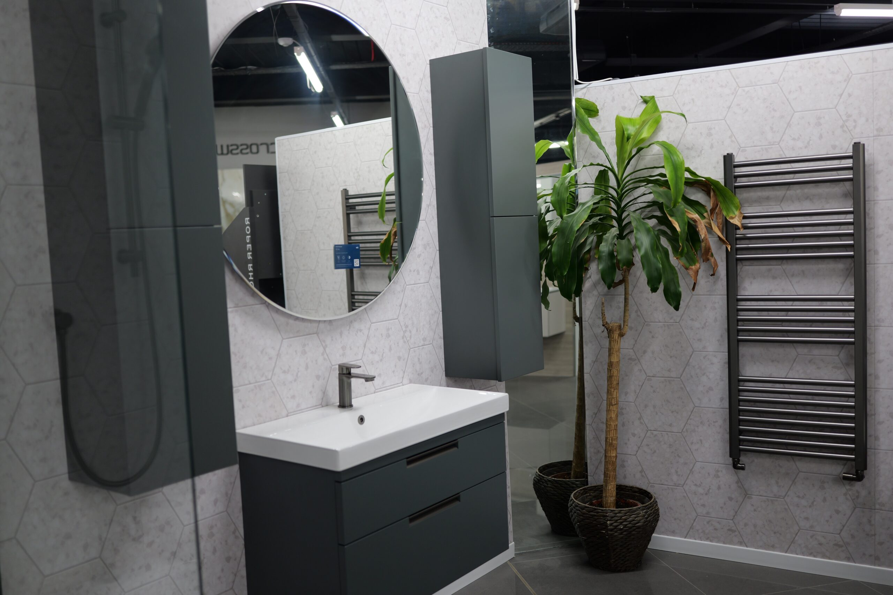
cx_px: 446
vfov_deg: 37.8
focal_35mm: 35
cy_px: 298
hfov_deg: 54.4
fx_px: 868
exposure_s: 1/60
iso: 250
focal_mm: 35
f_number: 1.8
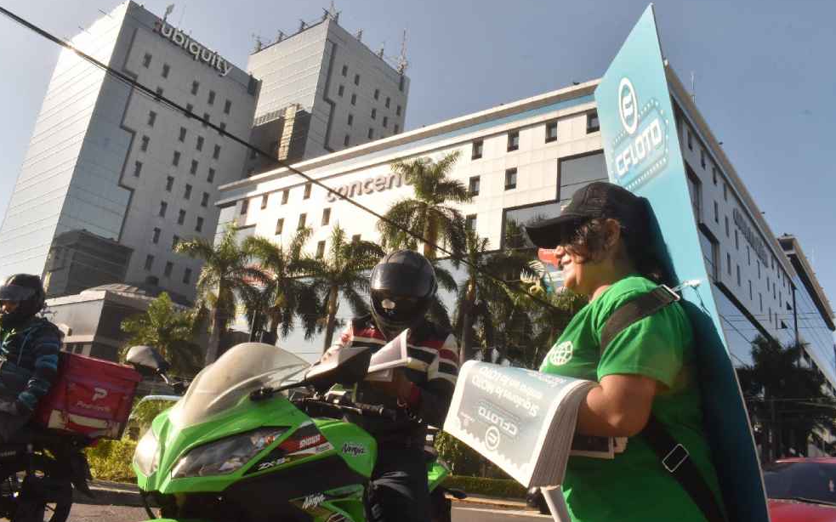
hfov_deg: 66.5
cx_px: 414
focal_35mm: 28
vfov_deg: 44.5
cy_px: 244
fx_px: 638
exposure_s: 1/200
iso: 500
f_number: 20
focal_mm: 18
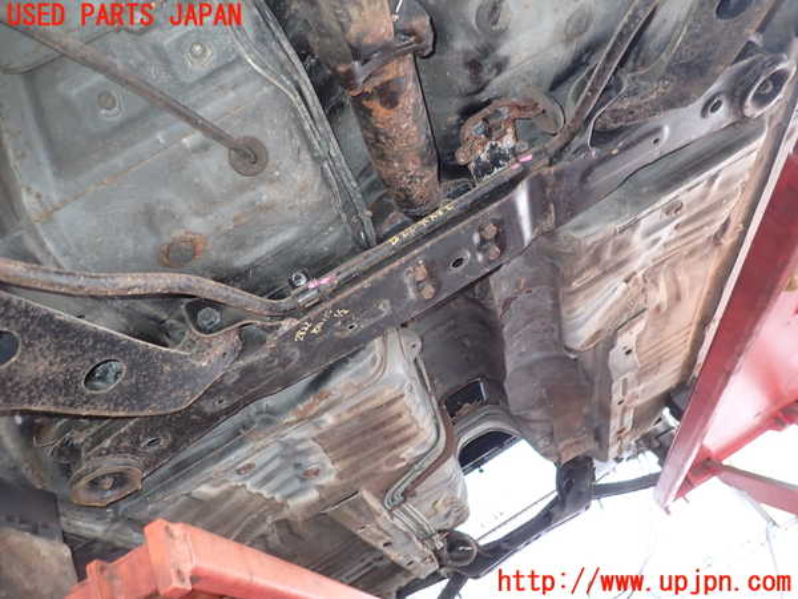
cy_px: 300
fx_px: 576
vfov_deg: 54.9
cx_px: 399
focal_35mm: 25
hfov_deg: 69.4
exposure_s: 1/50
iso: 200
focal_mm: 4.5
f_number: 2
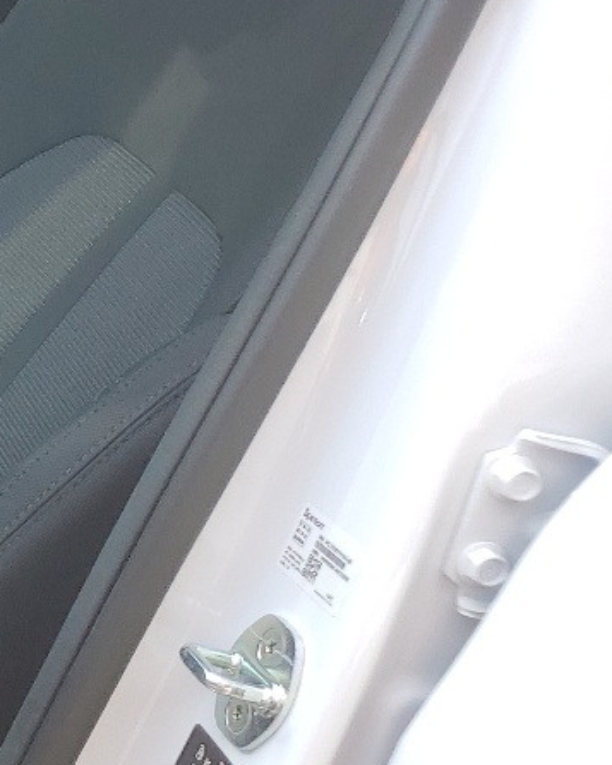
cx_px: -710
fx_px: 2060
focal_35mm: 91
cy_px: 266
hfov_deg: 13.7
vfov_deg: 21.0
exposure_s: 1/667
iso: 50
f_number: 1.5
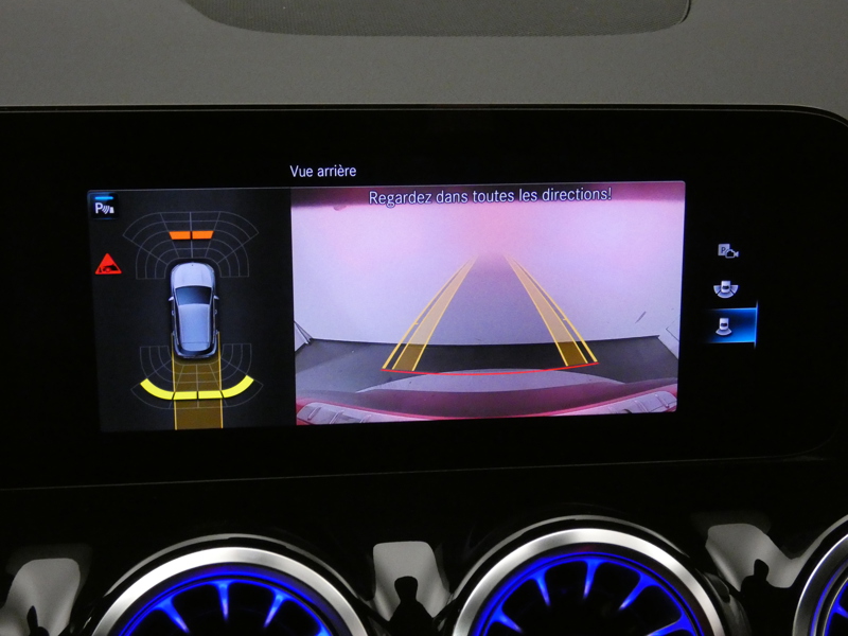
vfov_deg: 29.1
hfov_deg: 38.2
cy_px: 318
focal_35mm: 50
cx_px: 424
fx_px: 1225
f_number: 3.9
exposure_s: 1/50
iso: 1600
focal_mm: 9
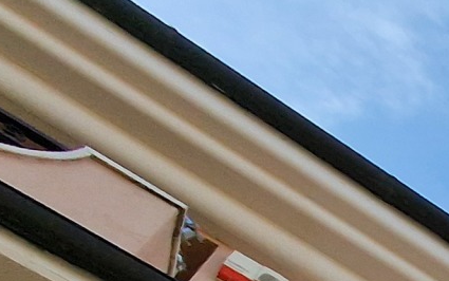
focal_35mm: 83
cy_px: 1012
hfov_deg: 12.2
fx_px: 1016
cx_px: 1289
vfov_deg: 9.2
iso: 50
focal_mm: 2.2
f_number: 2.2
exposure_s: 1/1492
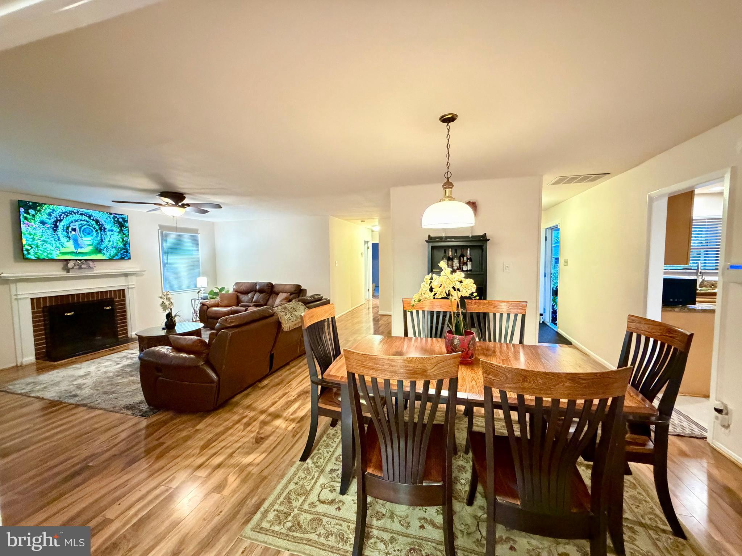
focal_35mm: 14
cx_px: 371
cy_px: 278
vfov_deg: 85.7
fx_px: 300
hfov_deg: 102.1
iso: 1600
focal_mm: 2.22
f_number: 2.2
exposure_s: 1/30
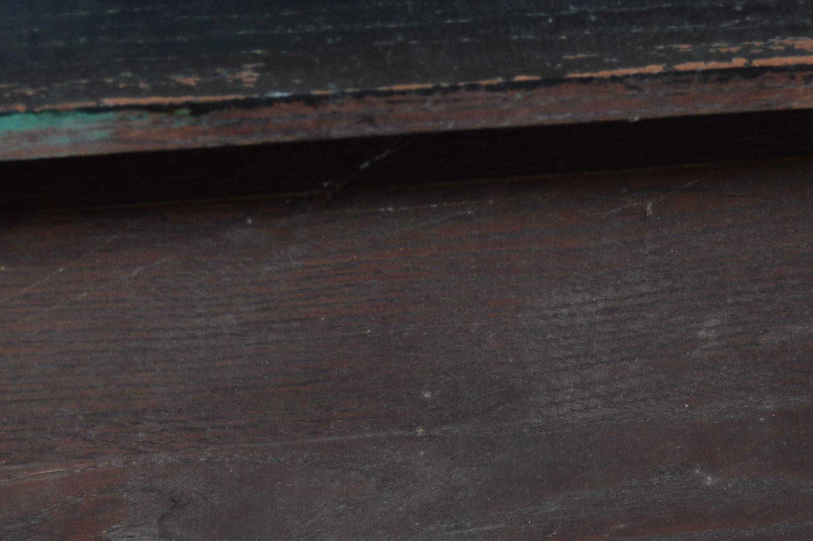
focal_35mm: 144
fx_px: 3249
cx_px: 504
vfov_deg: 9.5
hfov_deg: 14.3
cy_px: 501
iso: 400
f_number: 5.6
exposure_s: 1/80
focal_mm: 40
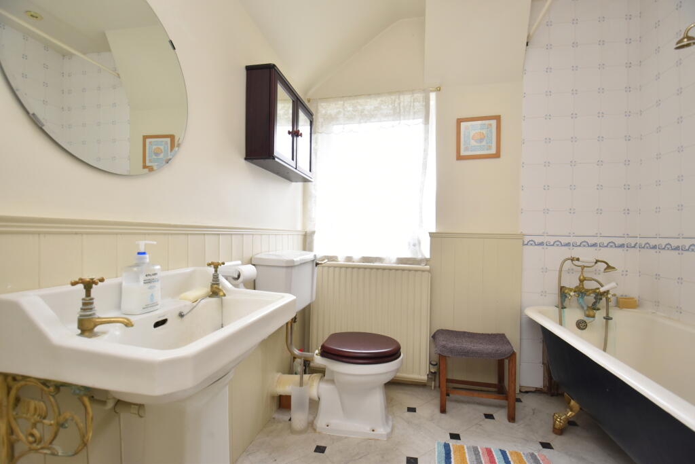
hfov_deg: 100.4
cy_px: 232
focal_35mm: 15
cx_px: 348
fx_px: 290
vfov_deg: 77.3
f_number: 4.5
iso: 800
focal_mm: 10
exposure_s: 1/160
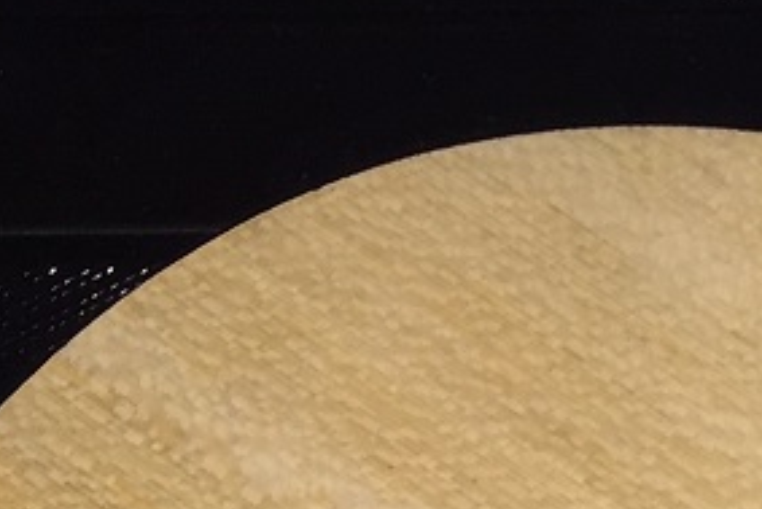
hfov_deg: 13.6
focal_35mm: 139
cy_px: 1282
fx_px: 2944
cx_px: 1255
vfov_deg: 8.8
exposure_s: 1/86
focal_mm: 4.15
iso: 32
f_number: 2.2
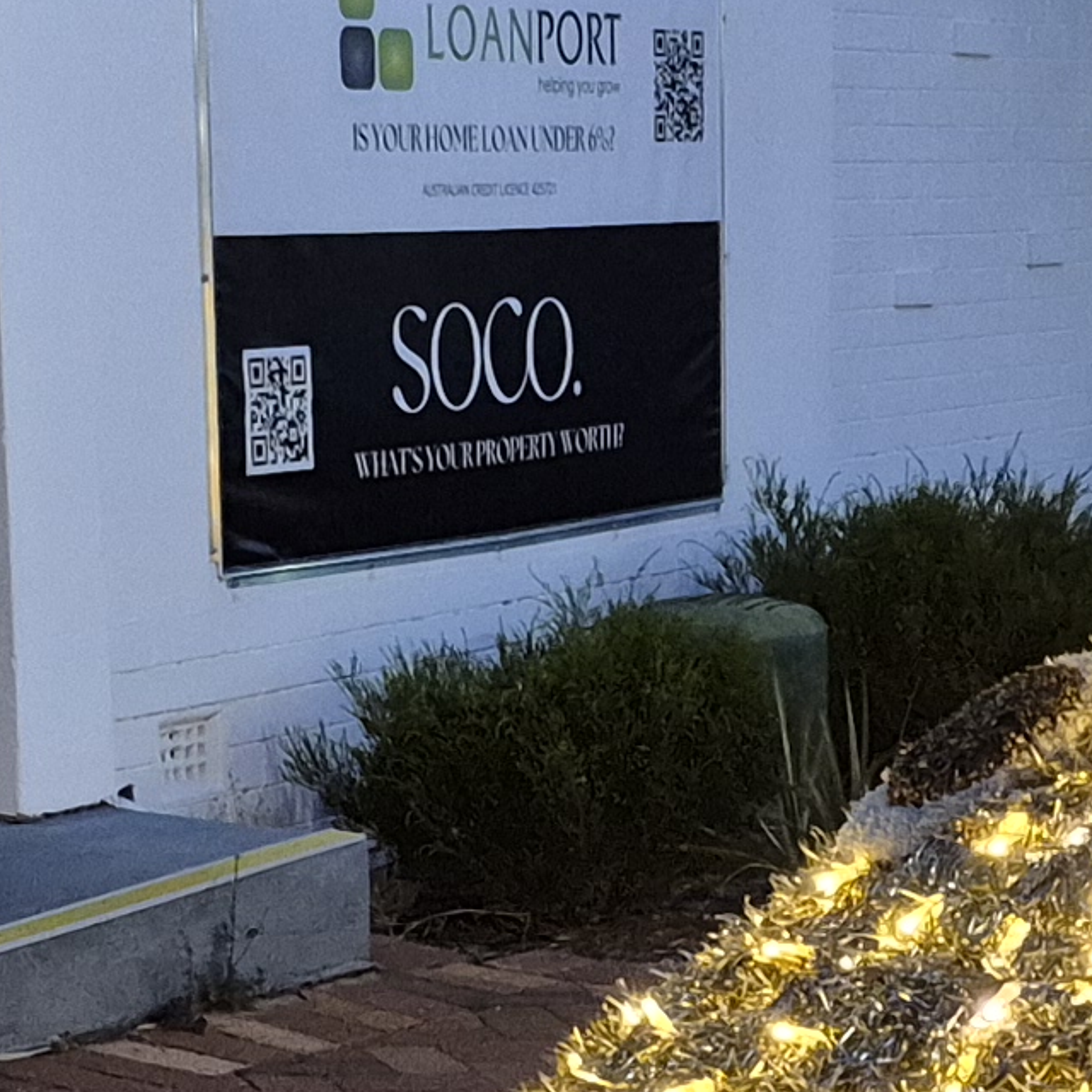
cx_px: 1276
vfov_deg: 13.5
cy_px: 1092
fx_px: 4533
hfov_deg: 13.4
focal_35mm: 127
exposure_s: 1/100
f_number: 1.8
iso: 1250
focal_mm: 5.4
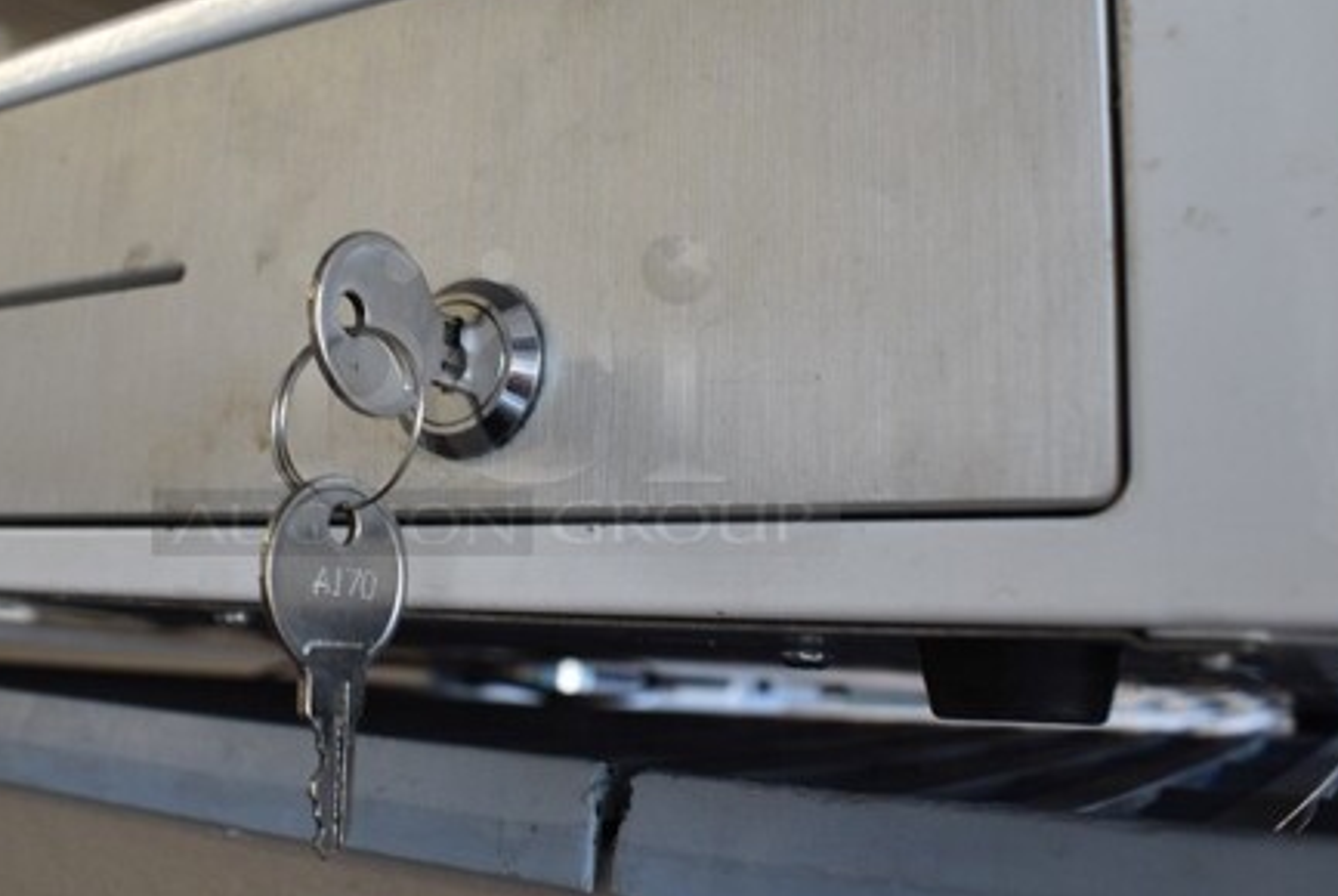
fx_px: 1414
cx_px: 498
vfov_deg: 35.1
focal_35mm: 38
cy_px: 392
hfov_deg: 50.1
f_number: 7.1
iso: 400
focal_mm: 18
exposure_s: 1/60
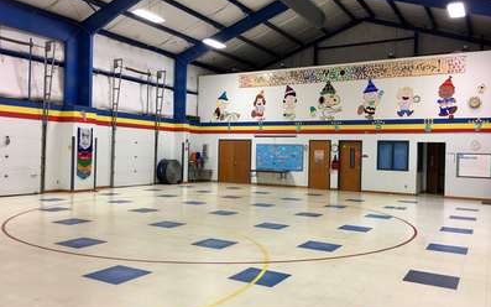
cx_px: 246
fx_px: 415
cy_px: 154
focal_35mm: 31
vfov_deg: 40.6
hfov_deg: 61.2
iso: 40
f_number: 2.2
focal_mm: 4.15
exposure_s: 1/15
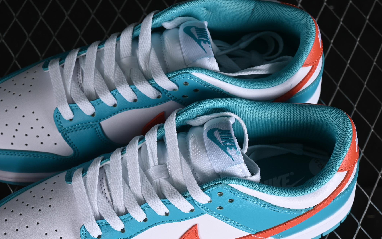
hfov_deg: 20.6
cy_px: 160
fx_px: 1052
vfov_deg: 12.9
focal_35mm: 101
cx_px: 161
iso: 160
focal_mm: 50
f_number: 7.1
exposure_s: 1/80
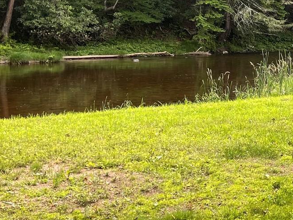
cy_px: -37
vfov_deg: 18.0
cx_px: 306
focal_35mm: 78
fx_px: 660
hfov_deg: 23.7
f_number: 1.6
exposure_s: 1/162
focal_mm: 5.1
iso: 32
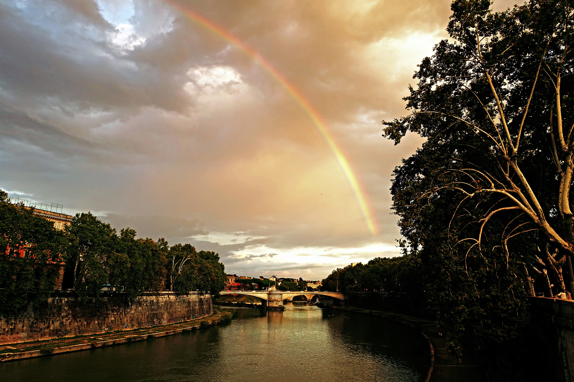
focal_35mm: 24
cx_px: 287
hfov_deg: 73.7
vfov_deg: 53.1
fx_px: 383
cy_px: 191
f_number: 4
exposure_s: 1/100
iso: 125
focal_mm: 8.8
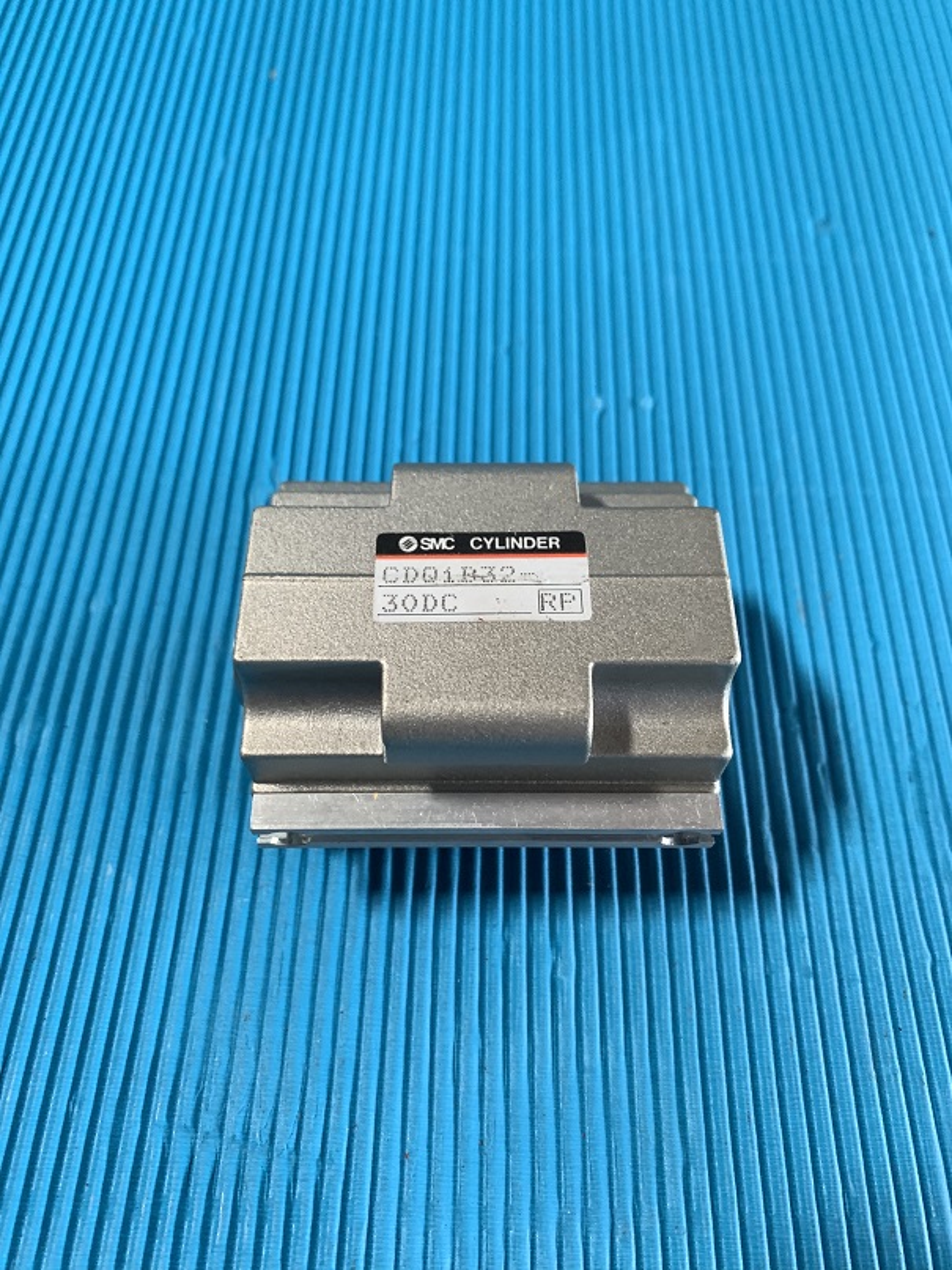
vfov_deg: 67.3
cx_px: 476
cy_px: 635
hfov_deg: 53.1
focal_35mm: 26
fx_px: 954
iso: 250
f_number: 1.8
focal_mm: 4.25
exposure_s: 1/60
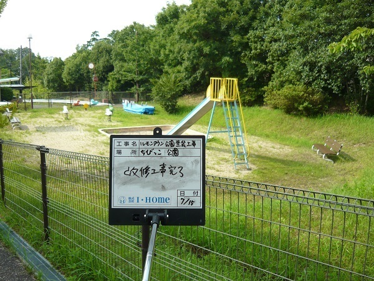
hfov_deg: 55.4
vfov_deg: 42.9
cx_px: 187
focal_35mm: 33
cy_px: 140
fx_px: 357
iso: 100
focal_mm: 5.5
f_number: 2.8
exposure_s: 1/500
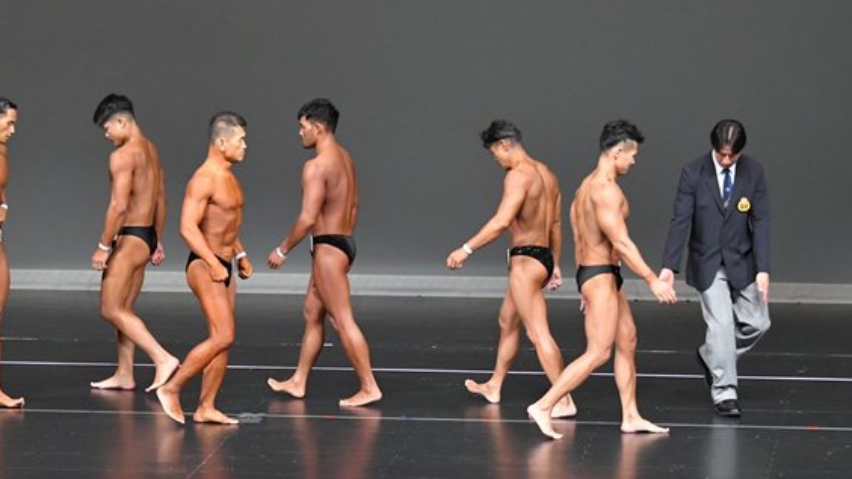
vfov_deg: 5.6
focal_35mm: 216
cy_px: 284
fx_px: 4879
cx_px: 291
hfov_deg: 10.0
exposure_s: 1/400
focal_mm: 100
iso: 5000
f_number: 5.6
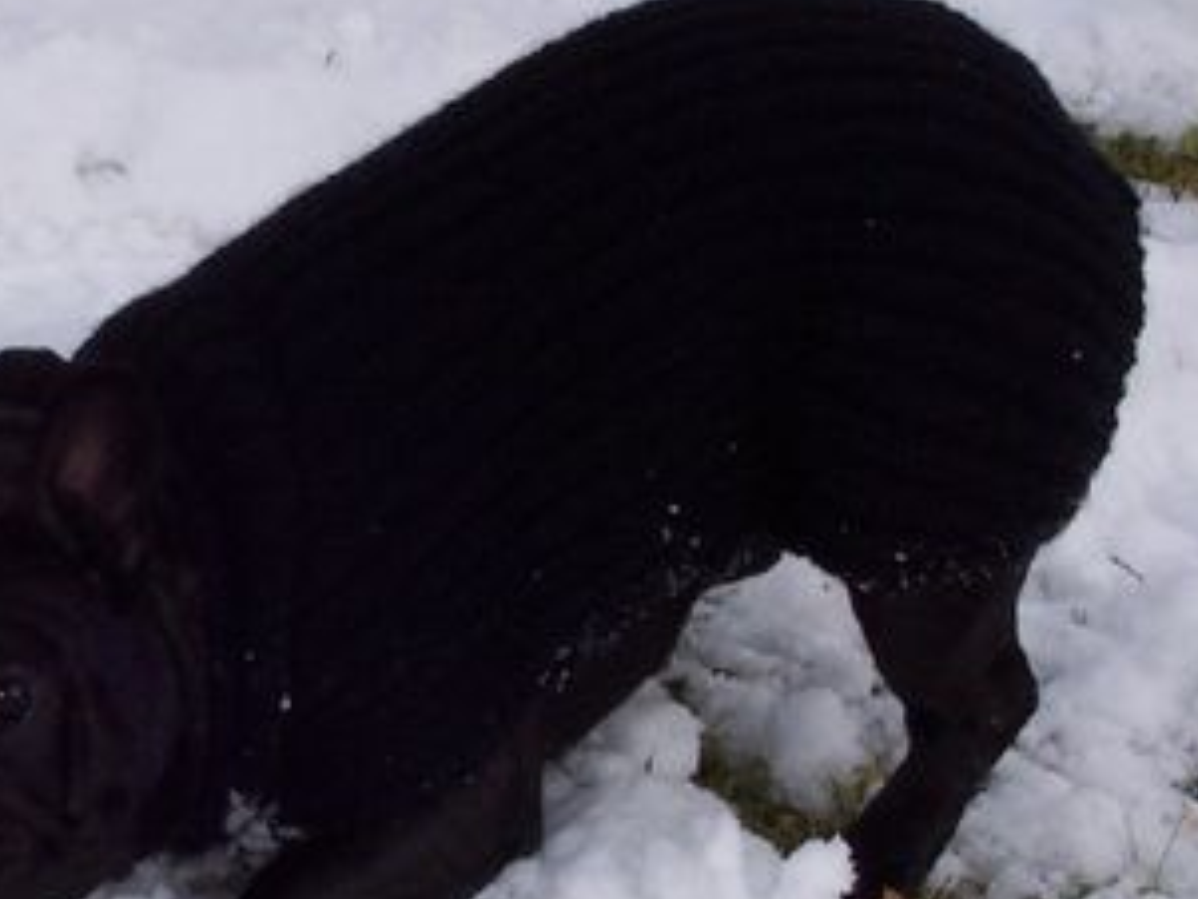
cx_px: 227
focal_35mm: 236
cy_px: 533
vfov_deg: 6.3
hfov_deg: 8.4
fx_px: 8171
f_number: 9.5
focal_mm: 16.8
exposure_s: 1/250
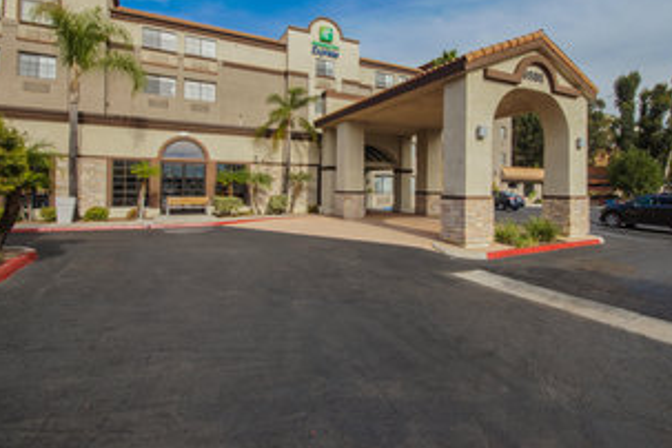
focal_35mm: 19
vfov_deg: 64.0
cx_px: 379
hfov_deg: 86.5
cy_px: 182
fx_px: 355
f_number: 16
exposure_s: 1/45
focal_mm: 10
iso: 100
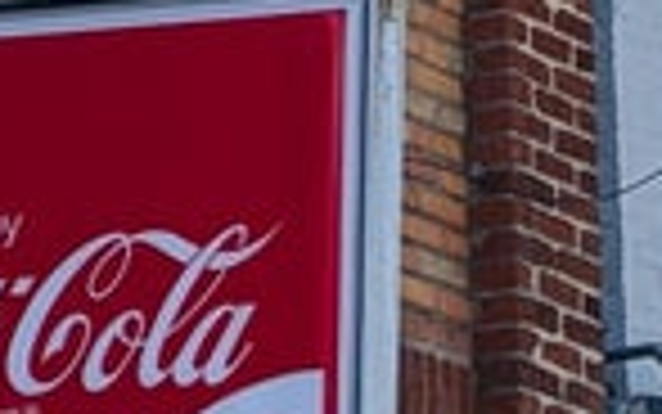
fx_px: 5415
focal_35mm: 300
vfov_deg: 4.4
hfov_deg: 7.0
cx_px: 126
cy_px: 270
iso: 21
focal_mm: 6.9
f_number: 1.68
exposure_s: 1/765
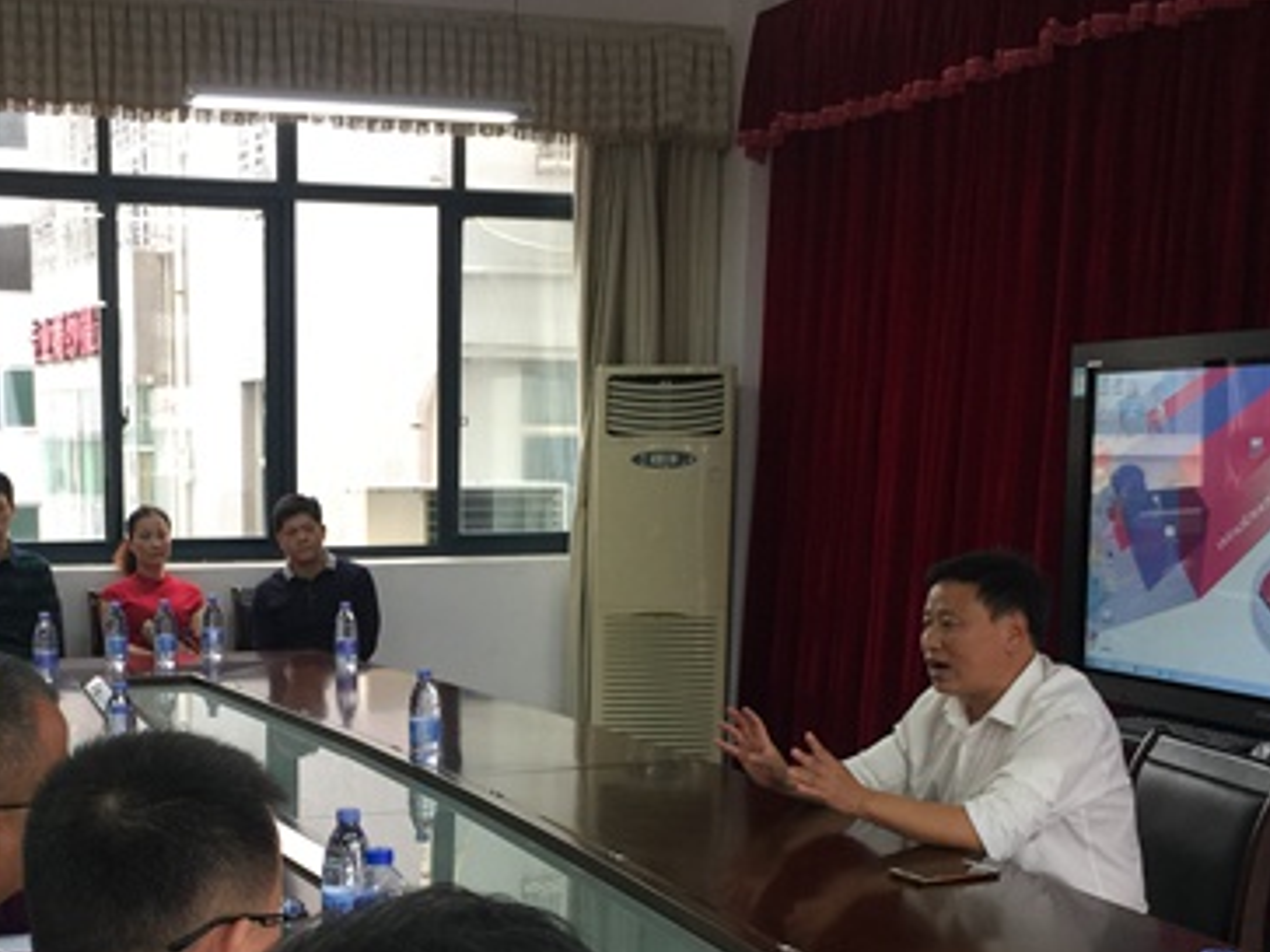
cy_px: 749
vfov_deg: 29.6
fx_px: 1760
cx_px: 360
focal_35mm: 48
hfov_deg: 38.9
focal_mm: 4.15
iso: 32
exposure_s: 1/33
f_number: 2.2
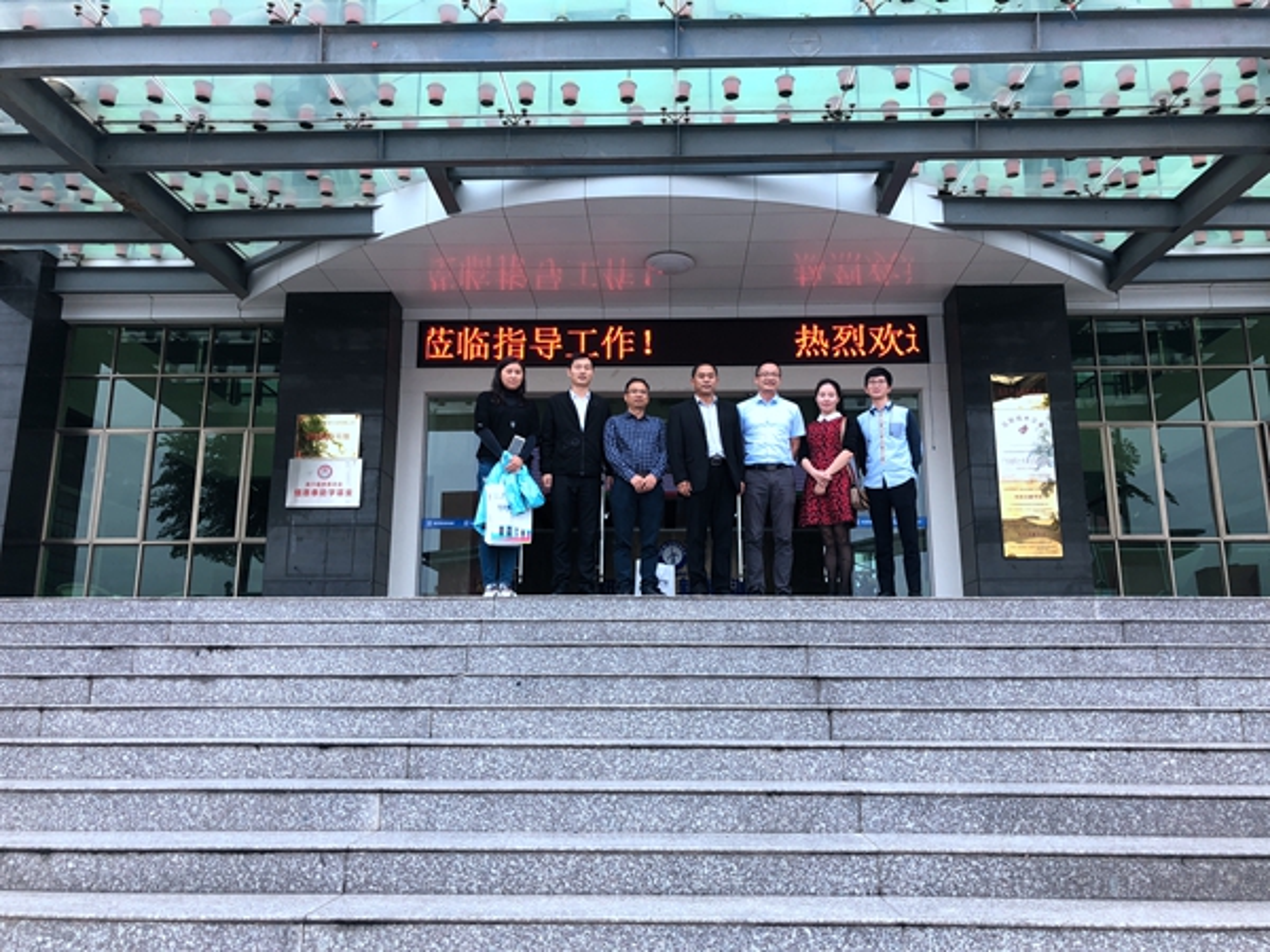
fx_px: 1027
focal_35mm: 28
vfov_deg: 49.7
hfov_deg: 63.4
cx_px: 635
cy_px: 476
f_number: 1.8
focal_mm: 4
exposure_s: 1/137
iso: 32
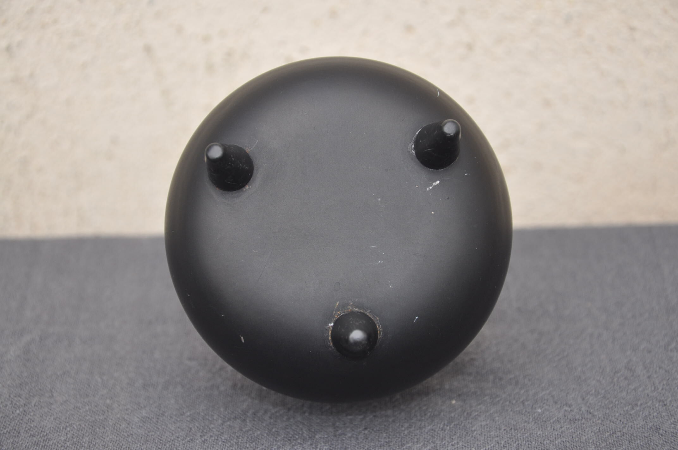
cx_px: 339
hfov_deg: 23.4
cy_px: 225
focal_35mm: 87
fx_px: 1636
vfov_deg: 15.7
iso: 400
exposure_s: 1/125
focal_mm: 58
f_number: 5
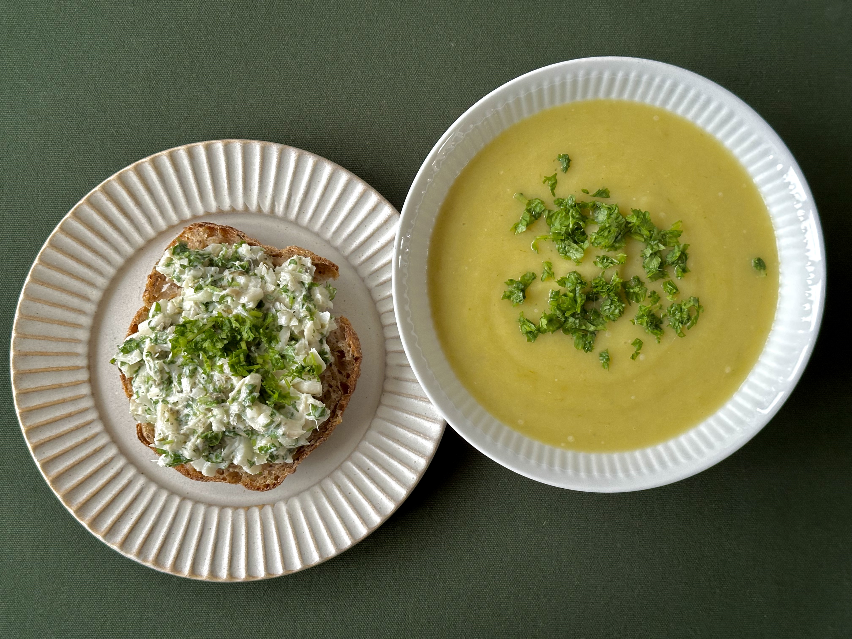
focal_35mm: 48
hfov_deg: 39.7
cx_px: 426
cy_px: 320
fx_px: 1181
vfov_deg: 30.3
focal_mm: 6.86
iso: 125
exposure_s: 1/50
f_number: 1.78
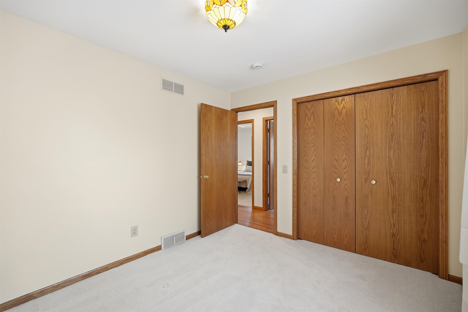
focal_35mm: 16
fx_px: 208
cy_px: 156
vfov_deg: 73.7
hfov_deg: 96.8
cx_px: 234
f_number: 4
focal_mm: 16
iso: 100
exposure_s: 1/40
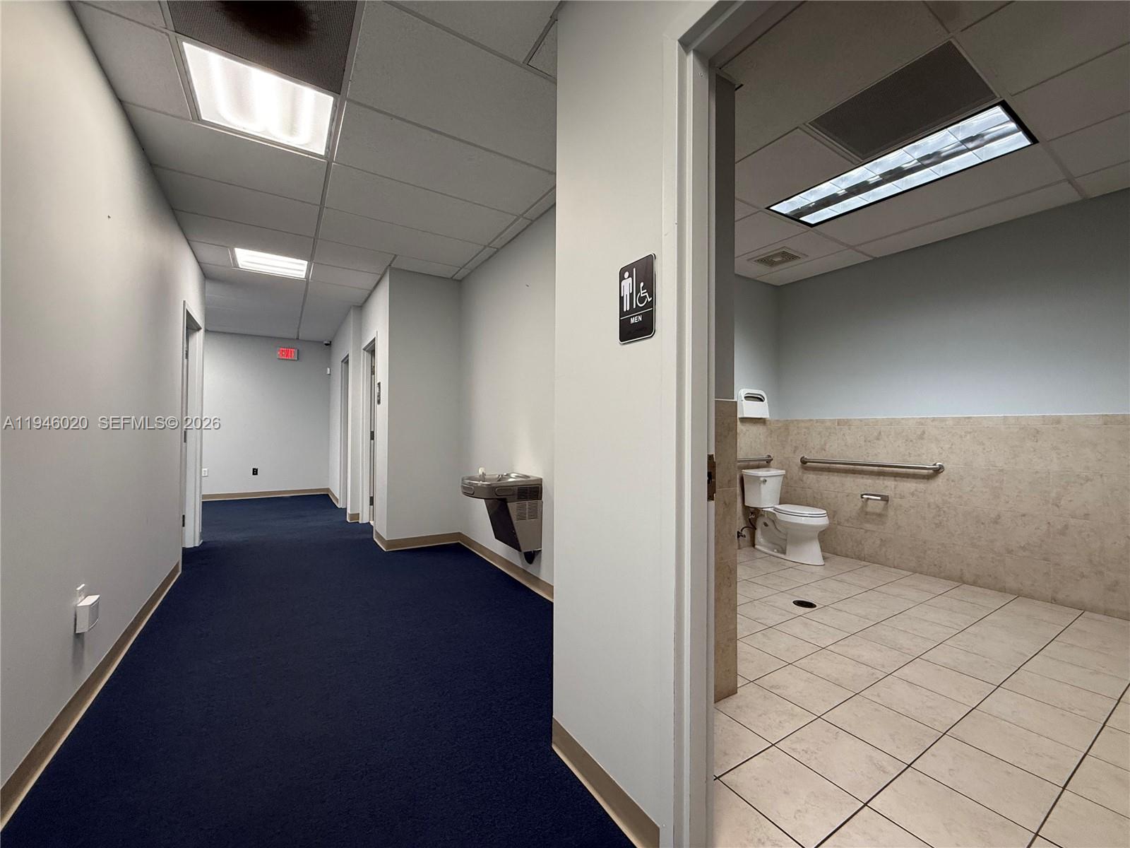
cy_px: 424
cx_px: 565
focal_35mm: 14
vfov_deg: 85.7
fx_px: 457
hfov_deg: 102.1
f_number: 2.2
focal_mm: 2.22
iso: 250
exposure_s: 1/120
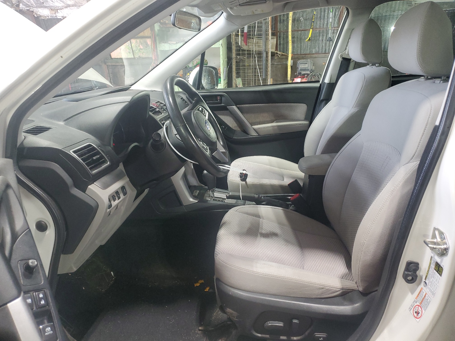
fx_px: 342
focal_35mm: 26
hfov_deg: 67.3
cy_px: 170
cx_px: 228
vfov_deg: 53.1
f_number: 1.5
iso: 130
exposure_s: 1/60.2
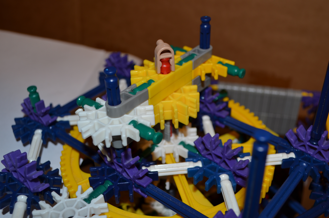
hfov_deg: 45.0
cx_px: 164
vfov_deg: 30.7
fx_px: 397
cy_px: 109
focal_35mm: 44
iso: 200
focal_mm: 29
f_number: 5.6
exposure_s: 1/30
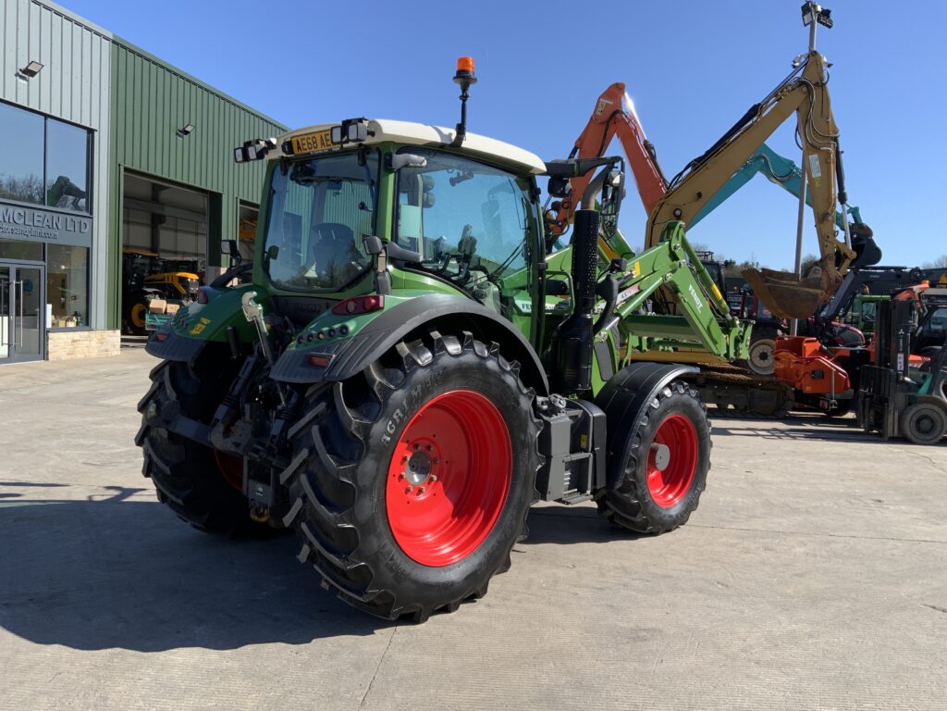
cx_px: 474
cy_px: 356
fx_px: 793
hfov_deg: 61.7
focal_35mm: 29
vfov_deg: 48.2
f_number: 1.8
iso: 16
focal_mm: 3
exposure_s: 1/1168
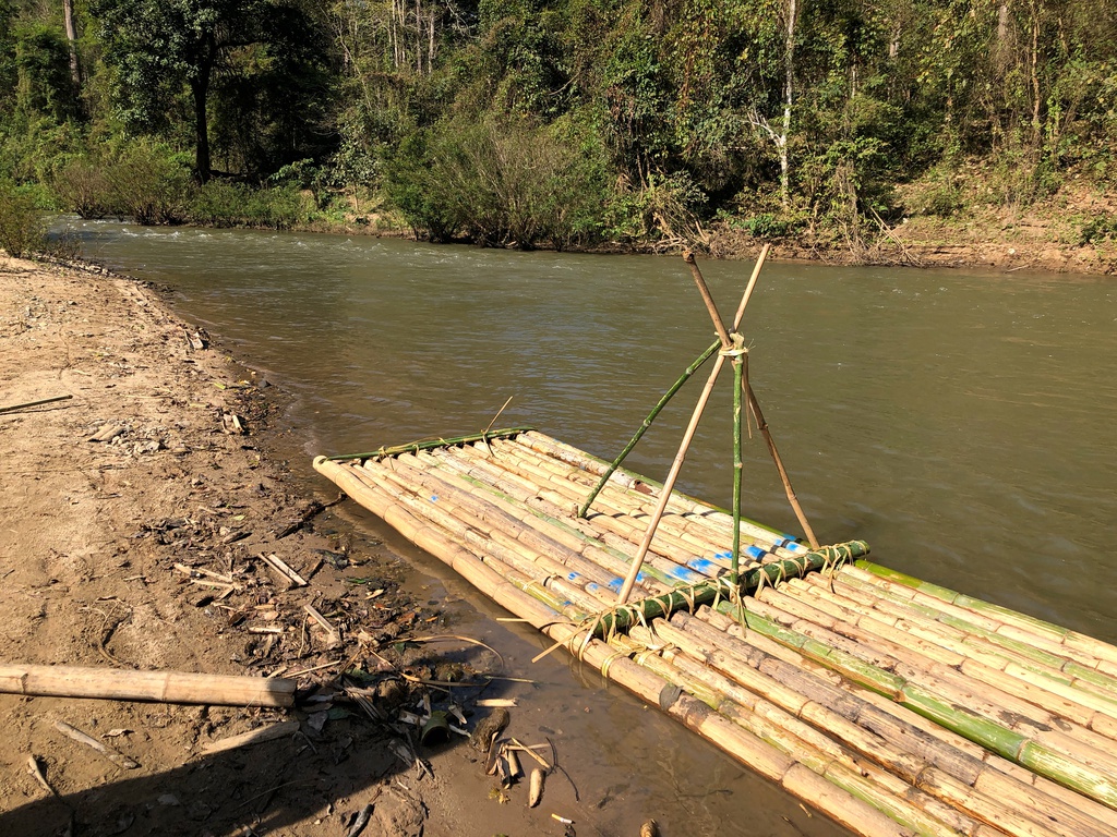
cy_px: 418
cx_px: 558
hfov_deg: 63.4
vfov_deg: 49.7
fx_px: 904
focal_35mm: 28
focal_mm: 4
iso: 20
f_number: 1.8
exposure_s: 1/1056
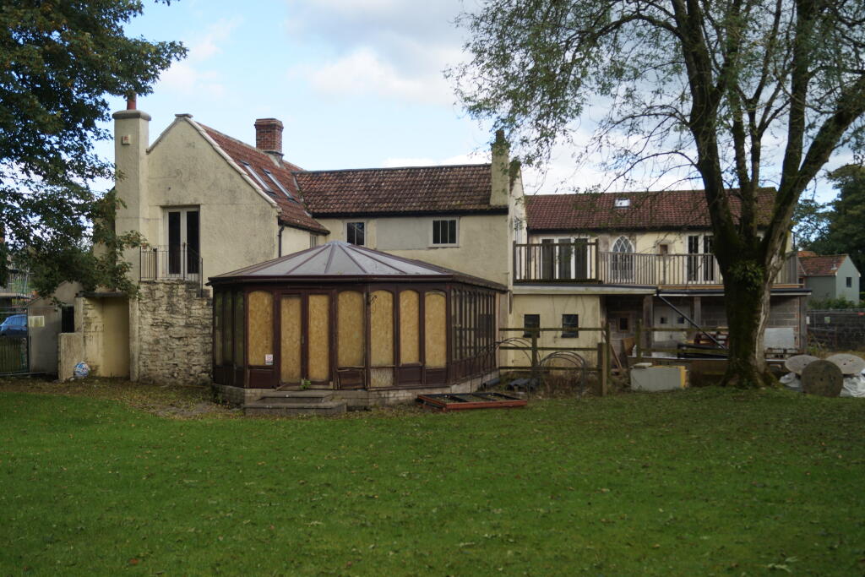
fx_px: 865
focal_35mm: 36
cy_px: 288
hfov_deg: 53.1
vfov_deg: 36.9
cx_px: 432
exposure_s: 1/250
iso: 100
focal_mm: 24
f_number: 5
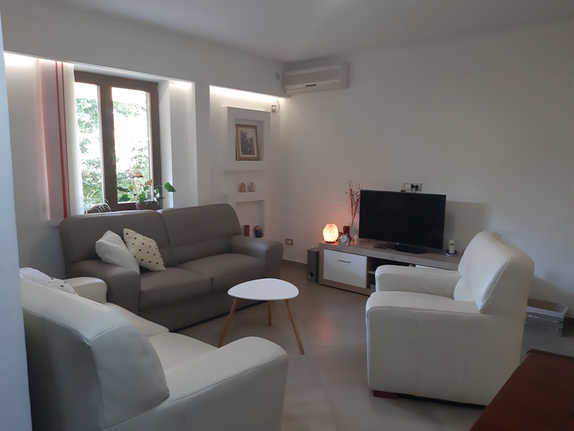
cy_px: 216
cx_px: 287
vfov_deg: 51.4
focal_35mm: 27
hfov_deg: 65.3
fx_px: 448
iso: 400
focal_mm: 3.93
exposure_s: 1/50
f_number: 1.7
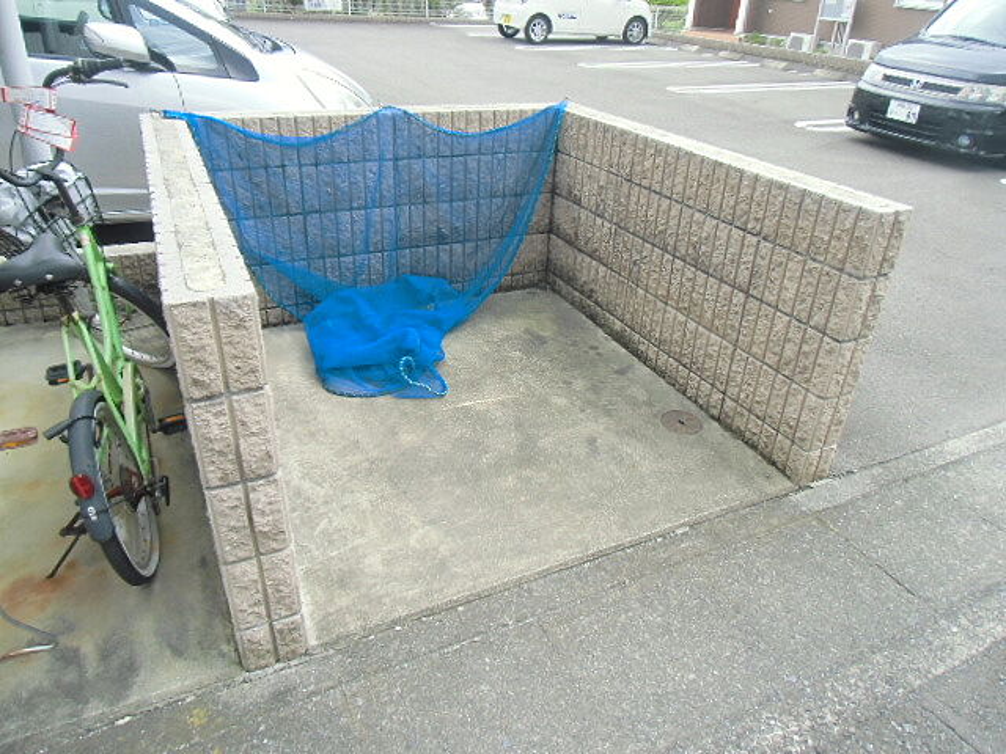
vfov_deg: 56.8
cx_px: 503
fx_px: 697
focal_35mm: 24
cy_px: 377
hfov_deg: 71.6
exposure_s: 1/125
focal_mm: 4.24
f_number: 3
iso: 64
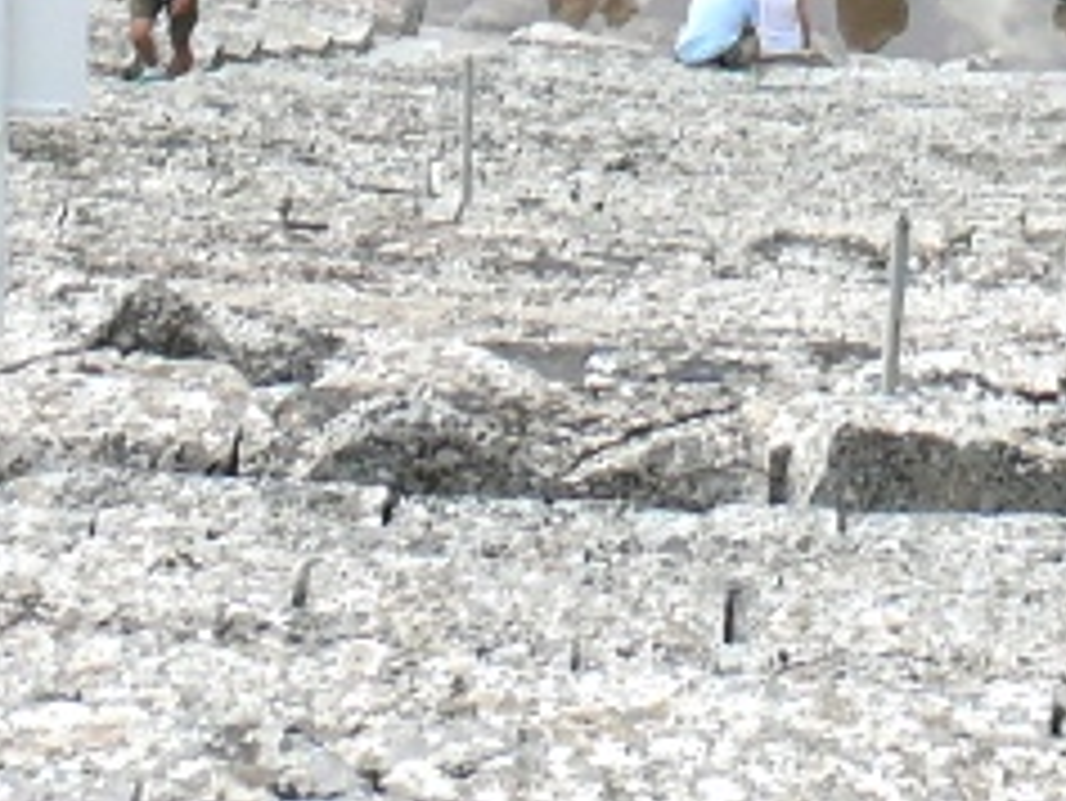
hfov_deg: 9.0
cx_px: 1163
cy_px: -1674
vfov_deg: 6.3
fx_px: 6686
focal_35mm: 217
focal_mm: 7.4
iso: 100
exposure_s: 1/100
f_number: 3.6
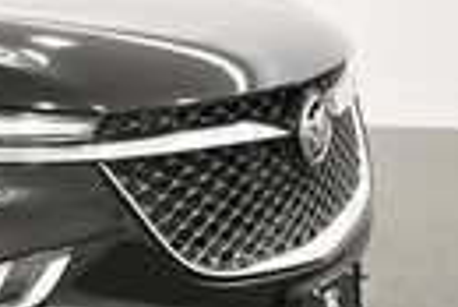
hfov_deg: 19.4
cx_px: -222
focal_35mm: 92
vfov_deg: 14.9
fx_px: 1172
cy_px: 182
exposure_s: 1/125
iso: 1800
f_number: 5.6
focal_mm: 20
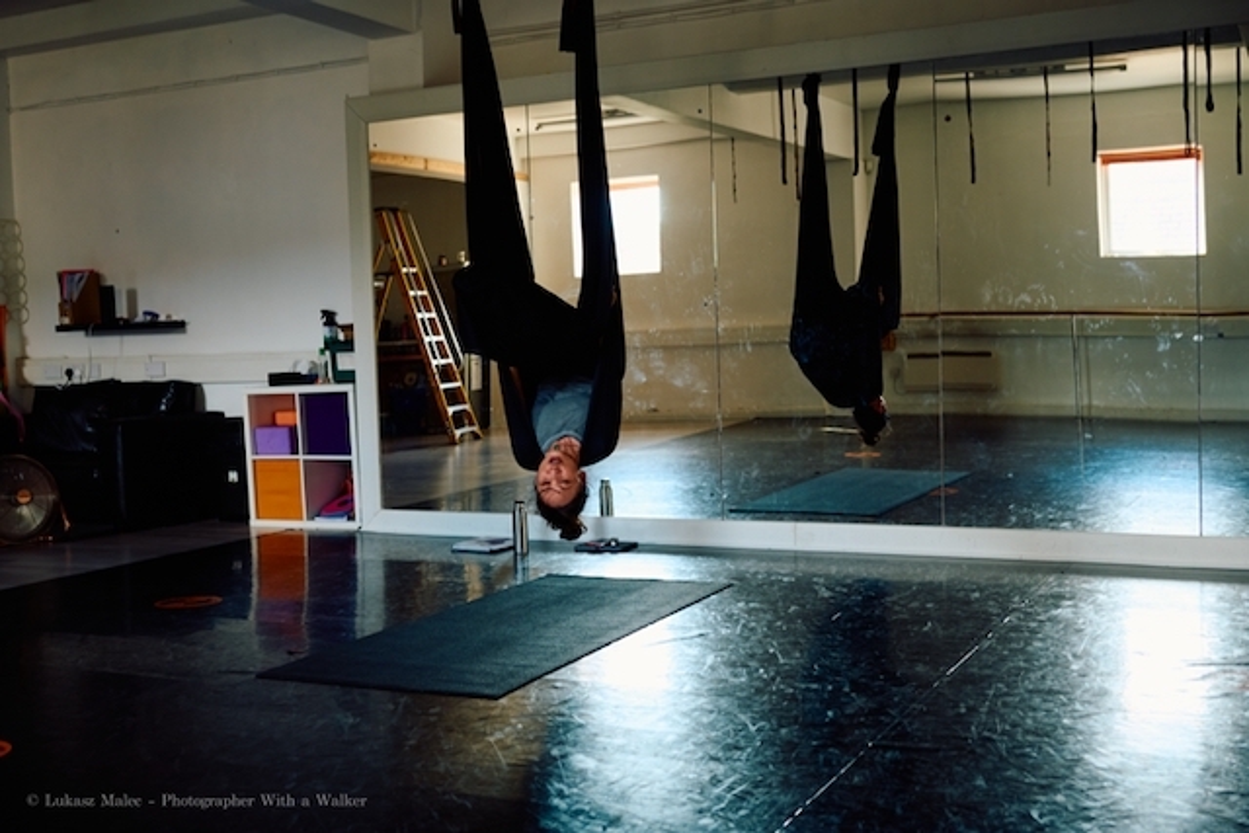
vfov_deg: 33.4
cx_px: 624
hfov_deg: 48.4
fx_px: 1388
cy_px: 416
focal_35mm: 40
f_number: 4
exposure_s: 1/60
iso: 500
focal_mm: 40
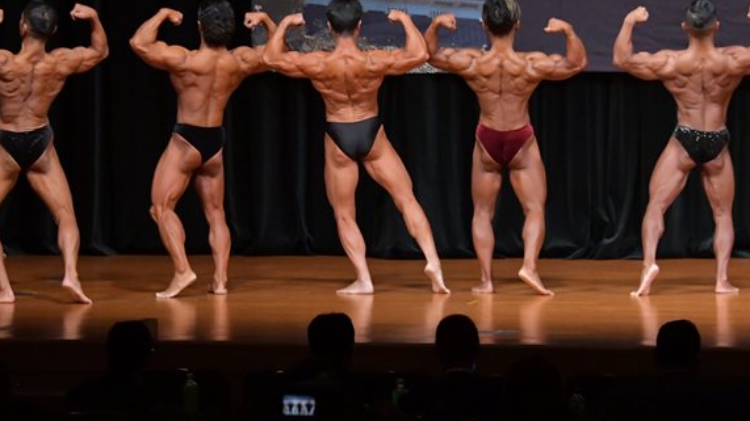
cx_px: 316
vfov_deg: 5.7
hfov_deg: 10.1
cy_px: 144
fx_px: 4235
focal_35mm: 213
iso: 5000
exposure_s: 1/400
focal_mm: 100
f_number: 5.6
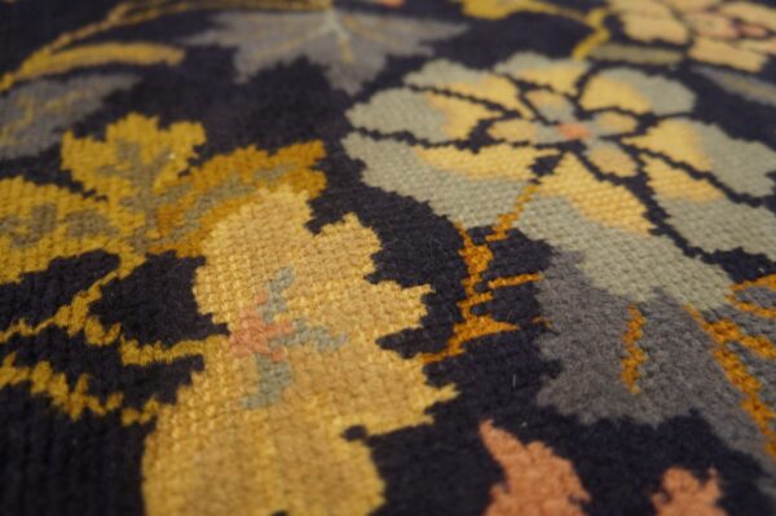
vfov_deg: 43.5
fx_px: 646
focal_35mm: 30
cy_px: 258
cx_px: 388
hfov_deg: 62.0
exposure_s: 1/60
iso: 1000
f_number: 4
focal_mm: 20
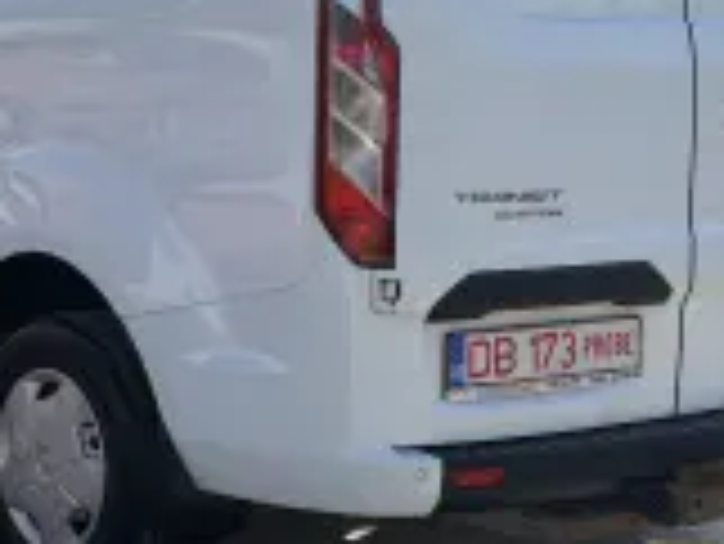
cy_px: 148
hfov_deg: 18.3
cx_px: 198
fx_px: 2240
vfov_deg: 13.8
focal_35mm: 107
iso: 64
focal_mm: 6.76
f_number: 1.78
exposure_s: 1/3704
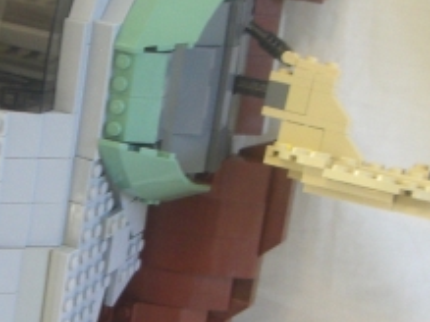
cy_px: 181
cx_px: 114
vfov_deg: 13.3
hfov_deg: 17.6
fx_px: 1378
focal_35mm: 111
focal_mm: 6.2
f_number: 2.7
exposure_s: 1/15
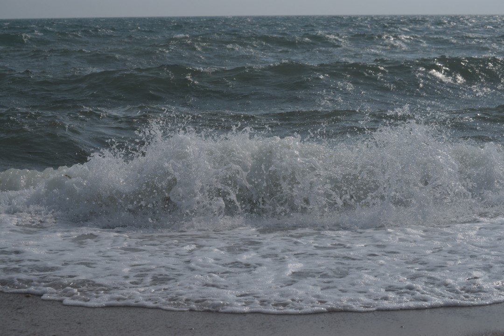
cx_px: 252
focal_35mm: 82
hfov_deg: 24.6
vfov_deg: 16.6
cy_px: 168
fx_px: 1155
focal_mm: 55
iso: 200
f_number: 7.1
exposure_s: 1/4000
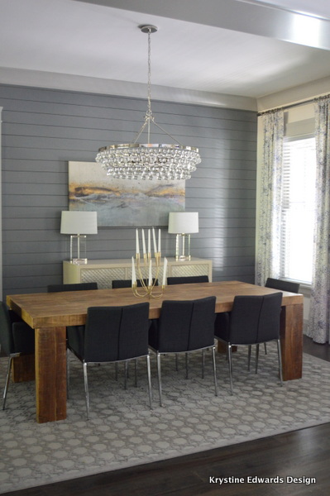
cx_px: 165
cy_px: 248
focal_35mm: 36
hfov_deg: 36.8
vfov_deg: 53.2
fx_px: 496
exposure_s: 1/40
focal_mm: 24
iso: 1800
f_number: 3.8
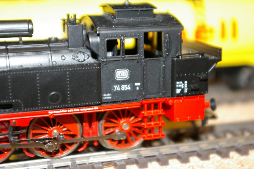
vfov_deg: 20.1
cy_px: 84
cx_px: 127
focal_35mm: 68
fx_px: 476
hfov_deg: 29.9
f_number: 4.5
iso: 200
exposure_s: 1/60
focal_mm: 45
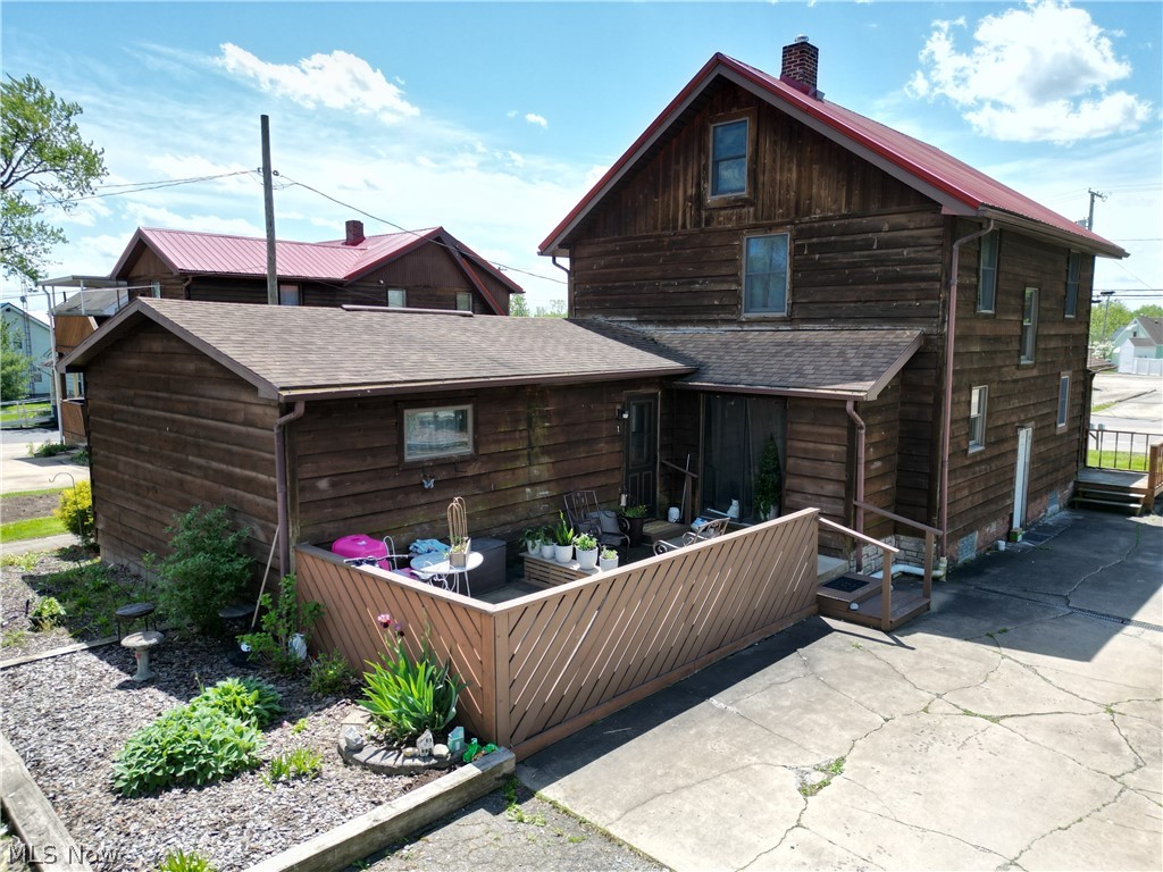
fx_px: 806
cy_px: 436
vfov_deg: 56.8
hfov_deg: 71.6
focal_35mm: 24
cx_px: 582
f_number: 1.7
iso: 100
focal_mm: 6.72
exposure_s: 1/2000
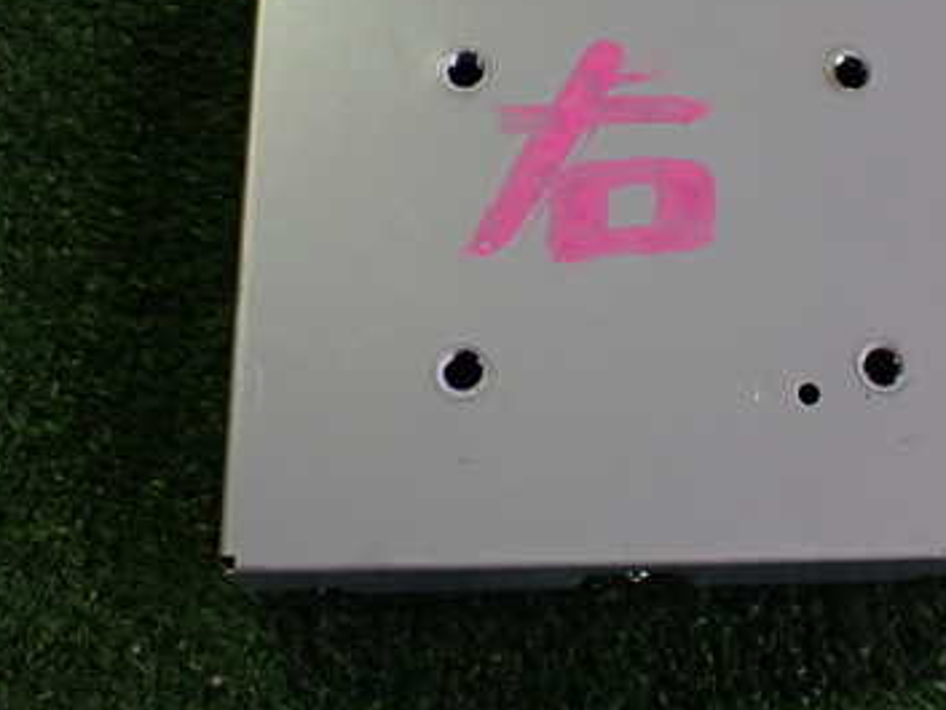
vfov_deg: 28.3
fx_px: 1394
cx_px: 598
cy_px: 201
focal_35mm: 51
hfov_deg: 37.2
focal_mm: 5.4
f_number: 2.3
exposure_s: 1/125
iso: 400
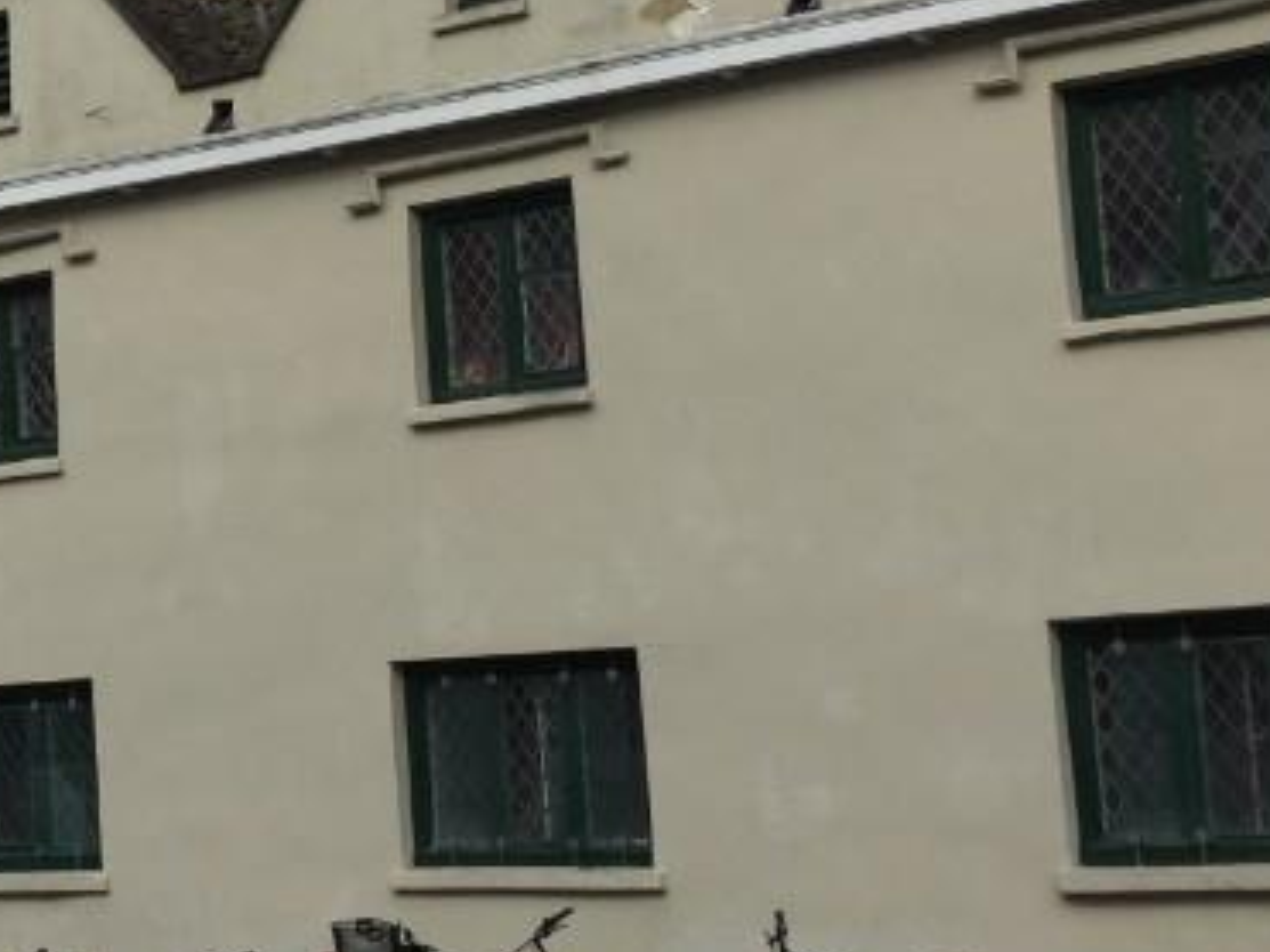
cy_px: 397
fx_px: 2934
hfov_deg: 23.1
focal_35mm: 80
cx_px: -106
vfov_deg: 18.4
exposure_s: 1/1582
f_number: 2.2
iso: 32
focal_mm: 4.15
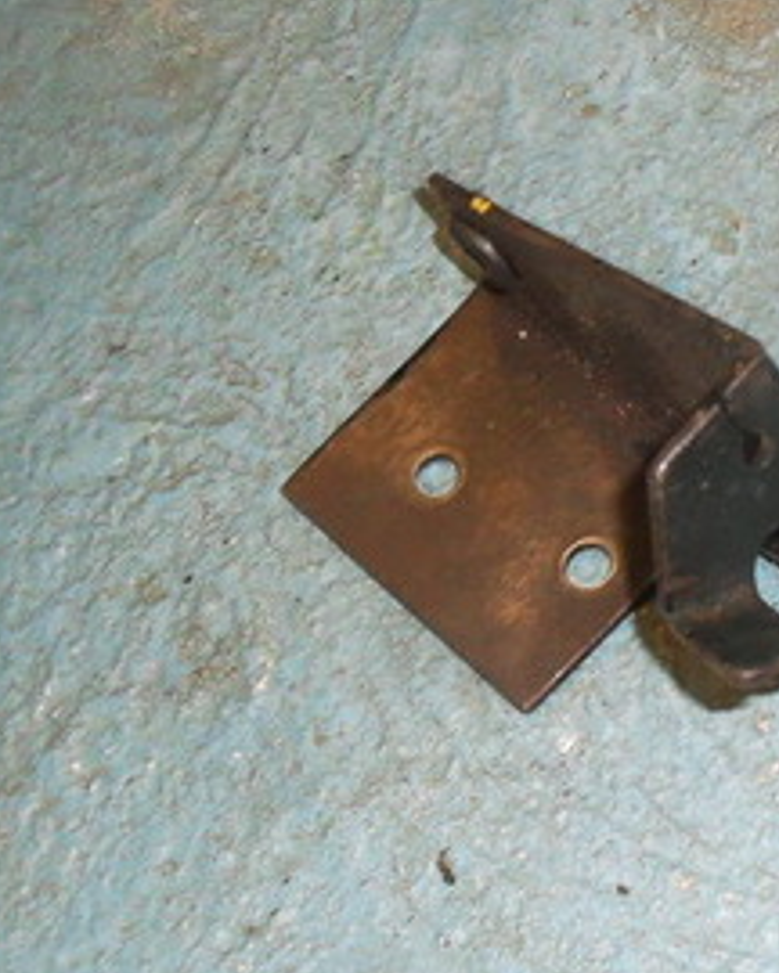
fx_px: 2334
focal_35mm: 81
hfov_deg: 18.0
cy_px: 342
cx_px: 930
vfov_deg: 23.5
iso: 200
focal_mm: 6.3
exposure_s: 1/45
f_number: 3.2
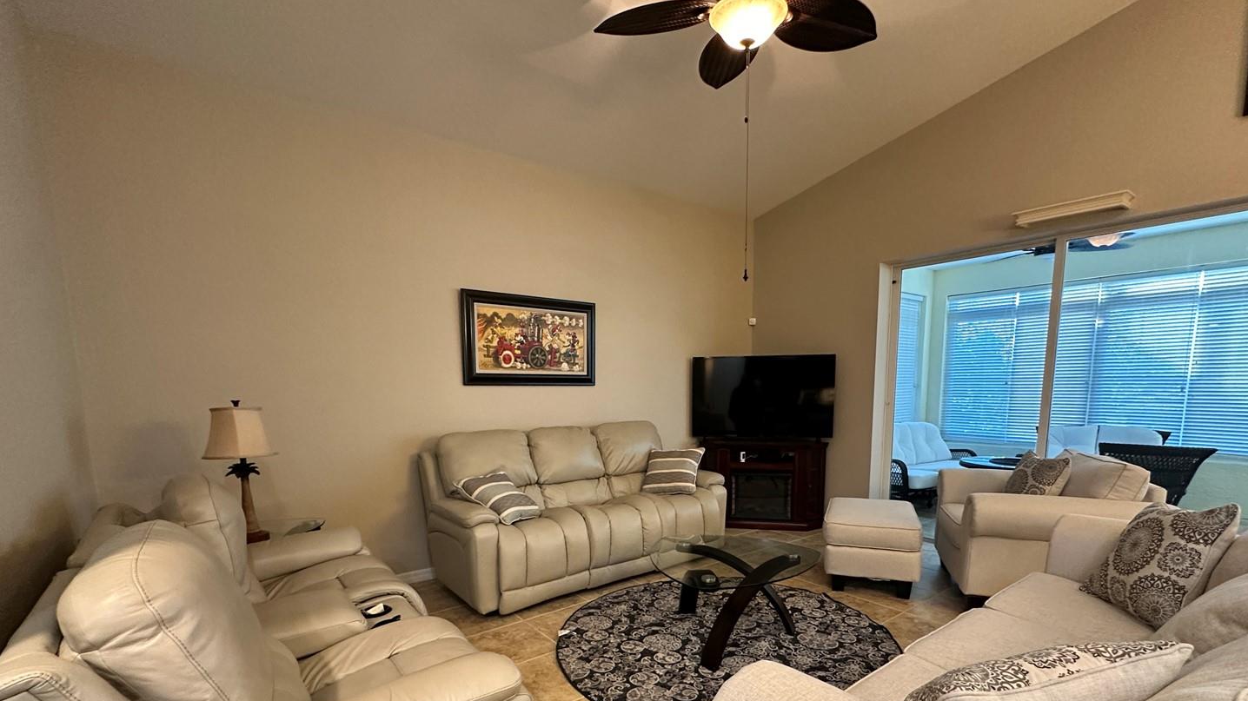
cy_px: 465
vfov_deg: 62.4
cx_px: 640
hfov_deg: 95.9
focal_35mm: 17
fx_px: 562
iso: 500
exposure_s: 1/60
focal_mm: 2.22
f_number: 2.2
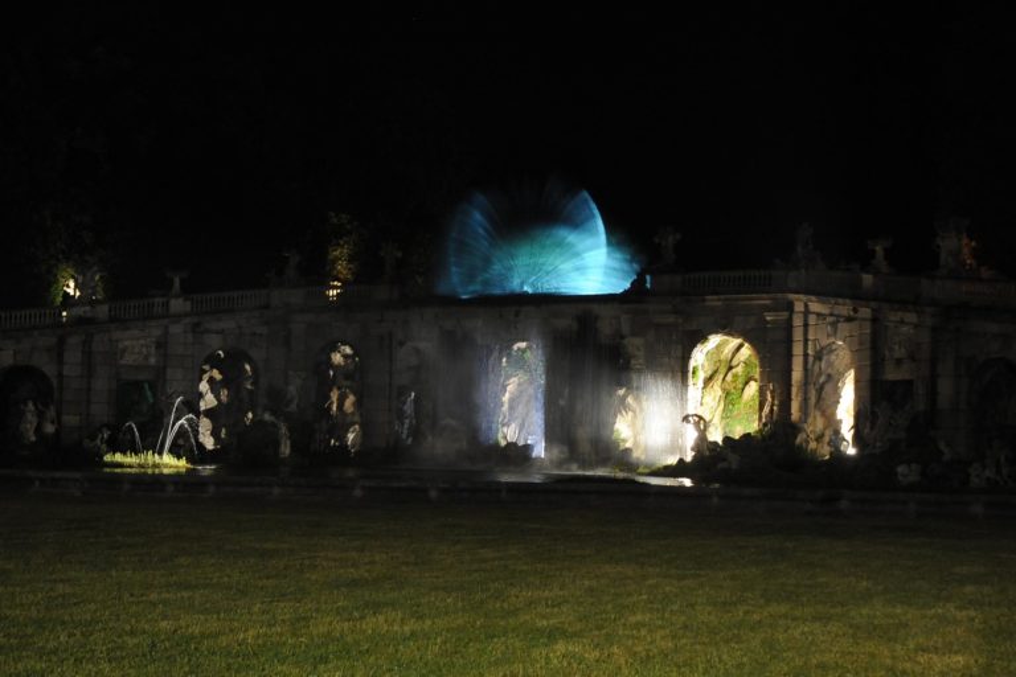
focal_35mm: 35
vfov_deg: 37.9
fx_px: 988
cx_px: 508
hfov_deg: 54.4
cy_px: 338
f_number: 3.2
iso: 2500
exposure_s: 1/8
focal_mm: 35
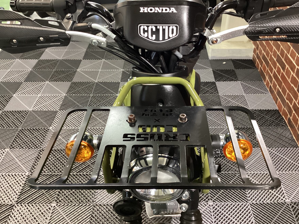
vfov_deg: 41.8
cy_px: 108
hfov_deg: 53.9
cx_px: 163
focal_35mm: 34
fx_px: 294
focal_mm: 3.3
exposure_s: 1/40
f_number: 2.4
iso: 320
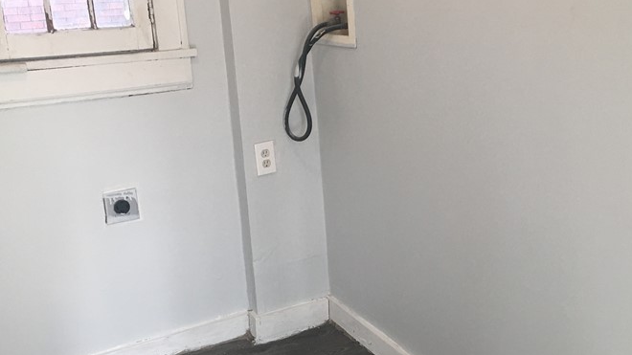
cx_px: 368
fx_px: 821
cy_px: 197
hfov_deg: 42.0
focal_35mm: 49
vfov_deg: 24.4
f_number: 2.2
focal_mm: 4.15
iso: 25
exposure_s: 1/30
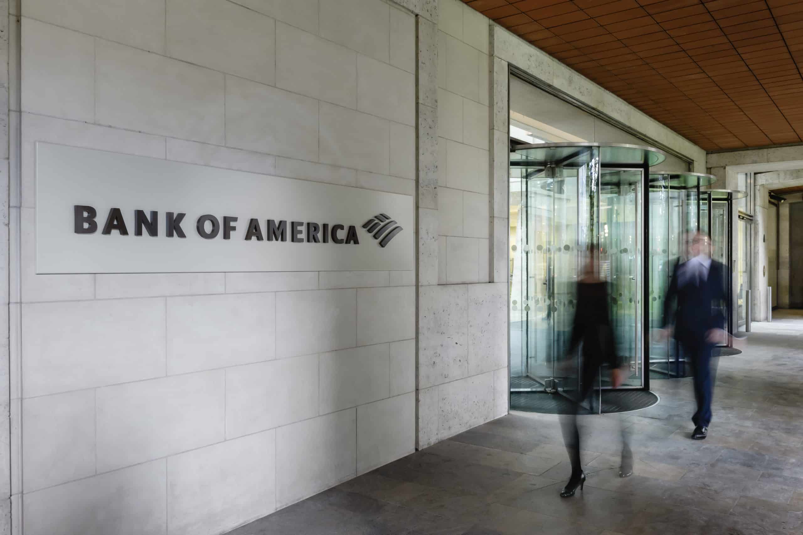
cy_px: 268
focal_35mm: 29
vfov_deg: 45.0
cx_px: 402
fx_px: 647
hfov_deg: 63.7
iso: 800
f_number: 11
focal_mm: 29
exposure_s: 1/2
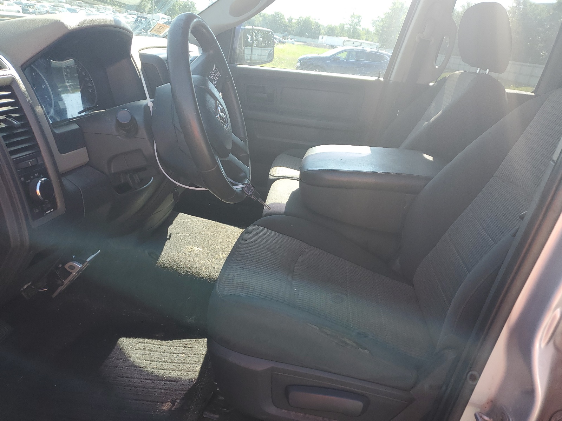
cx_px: 281
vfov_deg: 53.1
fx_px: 422
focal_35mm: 26
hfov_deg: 67.3
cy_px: 210
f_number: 1.5
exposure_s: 1/476
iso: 50
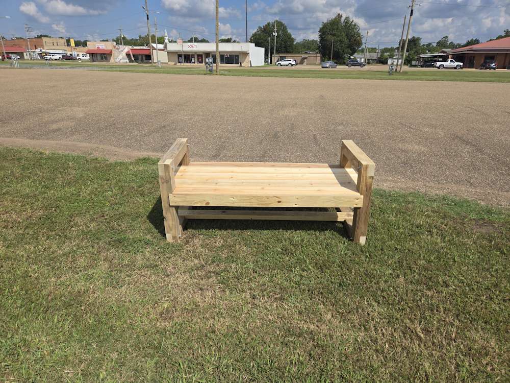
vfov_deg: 58.9
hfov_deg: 73.9
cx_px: 255
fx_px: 339
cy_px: 192
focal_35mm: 23
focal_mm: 5.4
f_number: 1.8
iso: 25
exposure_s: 1/3282
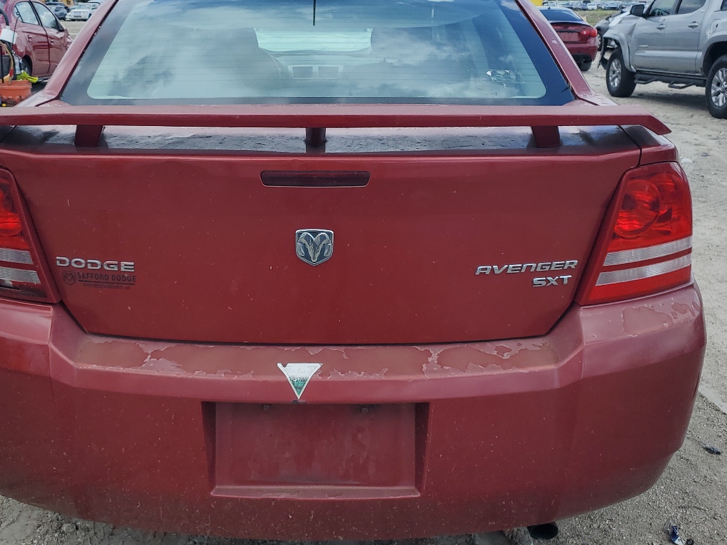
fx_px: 777
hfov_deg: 50.0
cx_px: 307
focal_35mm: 37
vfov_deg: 38.6
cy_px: 231
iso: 50
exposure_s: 1/2000
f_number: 1.5
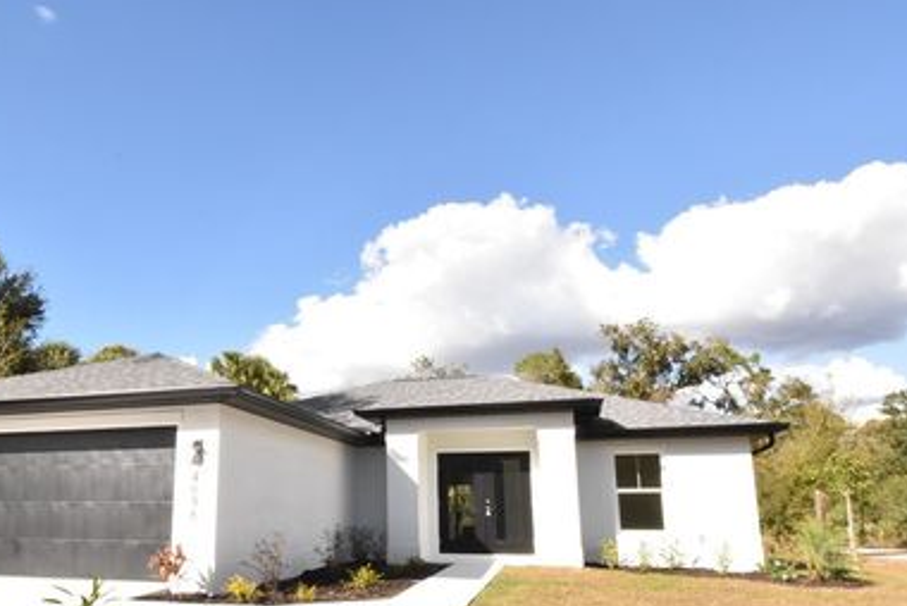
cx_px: 337
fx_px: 647
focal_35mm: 26
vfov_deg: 49.7
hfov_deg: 68.9
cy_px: 379
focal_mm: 13
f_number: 25
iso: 1600
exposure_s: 1/200
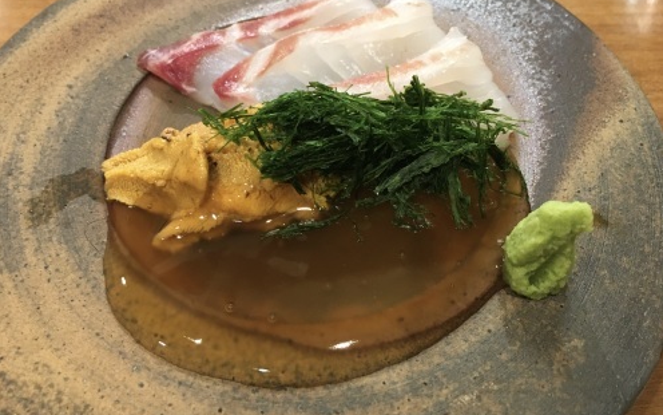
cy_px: 183
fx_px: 560
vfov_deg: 40.5
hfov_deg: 61.2
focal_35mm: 31
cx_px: 332
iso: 200
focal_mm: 4.15
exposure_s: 1/24
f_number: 2.2
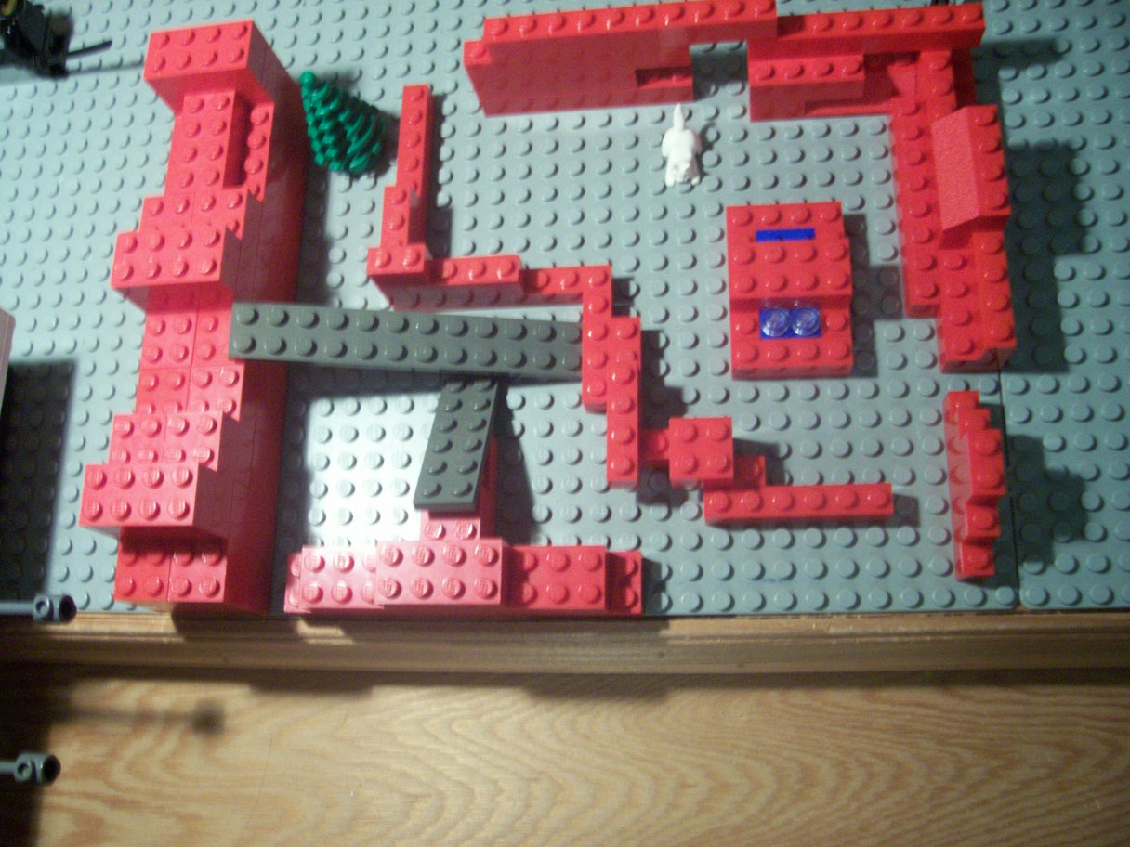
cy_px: 424
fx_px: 1110
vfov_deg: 41.8
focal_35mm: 34
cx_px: 565
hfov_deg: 54.0
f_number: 2.7
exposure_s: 1/12
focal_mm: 5.6
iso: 160
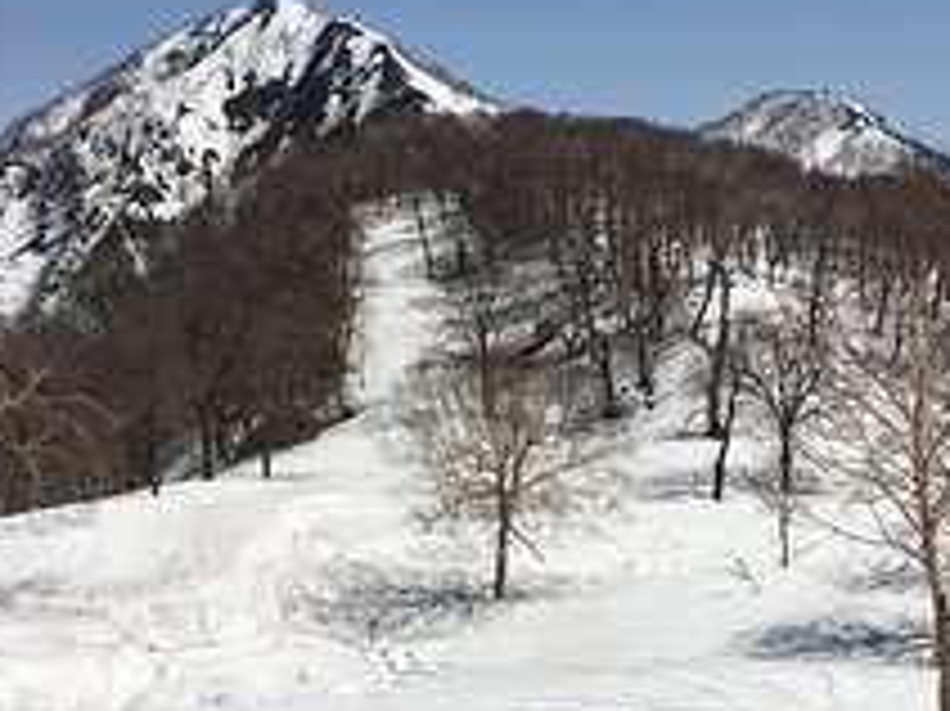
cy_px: 396
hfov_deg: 34.9
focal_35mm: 55
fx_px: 1509
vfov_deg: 26.5
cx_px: 509
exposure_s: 1/4525
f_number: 2.2
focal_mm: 4.15
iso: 25
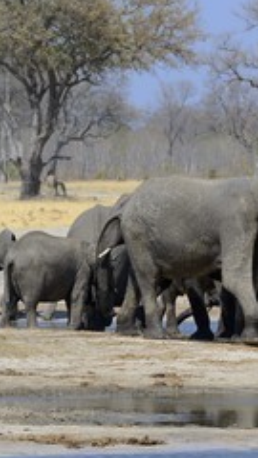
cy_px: 263
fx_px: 5789
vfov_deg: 4.5
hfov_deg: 2.5
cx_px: 369
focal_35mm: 476
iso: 400
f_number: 10
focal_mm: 260
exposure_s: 1/800
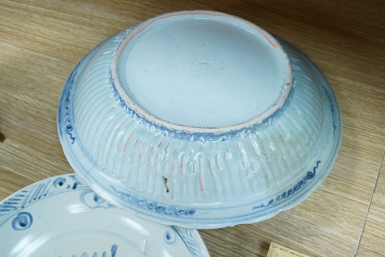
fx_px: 481
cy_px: 128
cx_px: 192
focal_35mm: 45
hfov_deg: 43.6
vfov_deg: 29.9
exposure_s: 1/100
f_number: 11
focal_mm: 30
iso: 2500
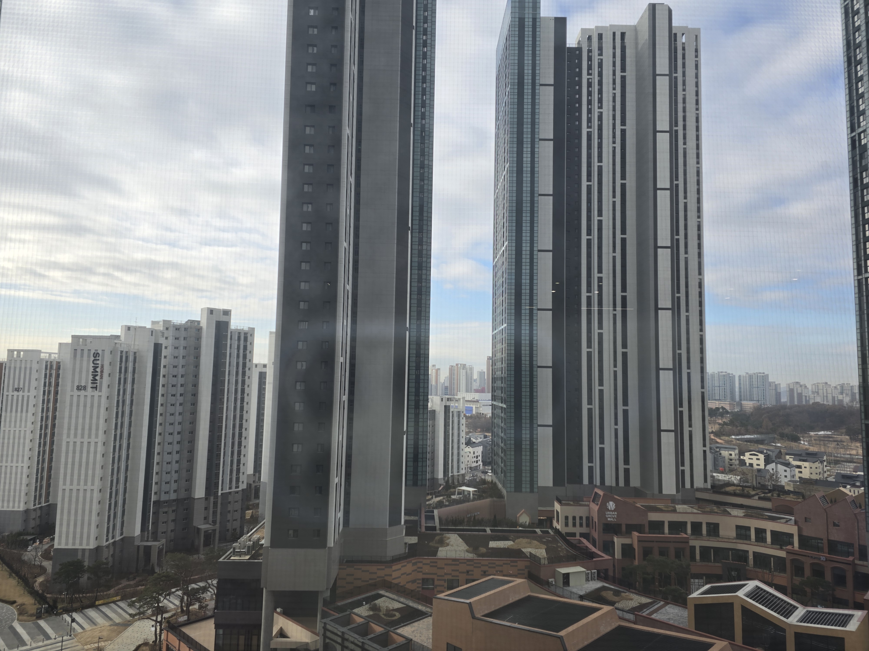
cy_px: 326
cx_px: 434
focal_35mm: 23
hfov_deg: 73.9
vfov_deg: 58.9
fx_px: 577
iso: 12
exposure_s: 1/212
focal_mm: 6.3
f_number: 1.7
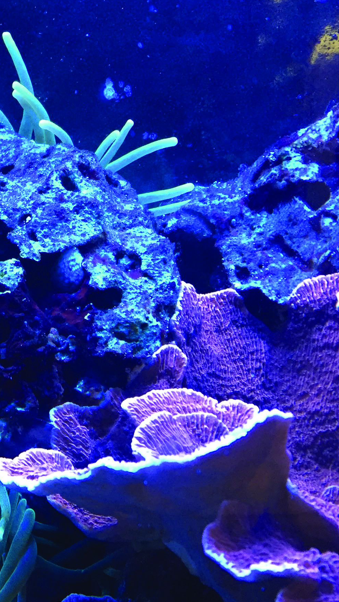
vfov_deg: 35.1
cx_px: -37
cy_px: 404
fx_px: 943
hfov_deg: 19.5
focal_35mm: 59
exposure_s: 1/30
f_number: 2.2
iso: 50
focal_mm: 4.15
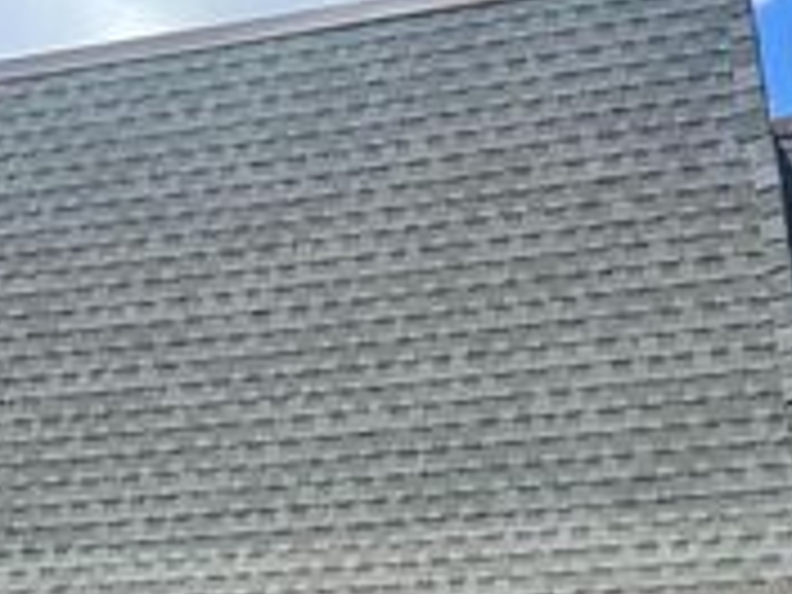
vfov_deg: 20.5
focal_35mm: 68
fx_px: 1556
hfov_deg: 28.5
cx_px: 477
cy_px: 673
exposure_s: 1/3472
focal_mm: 6.86
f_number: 1.78
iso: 80
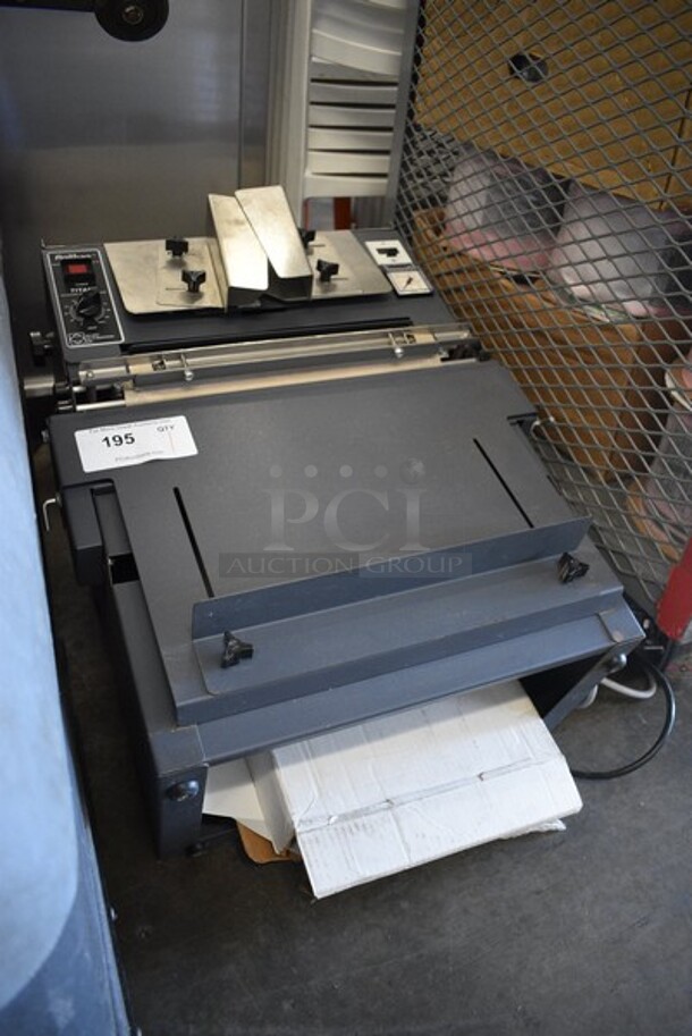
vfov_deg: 67.3
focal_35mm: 27
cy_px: 518
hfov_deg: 48.0
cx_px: 346
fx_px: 777
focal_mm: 18
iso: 2000
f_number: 3.5
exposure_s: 1/125
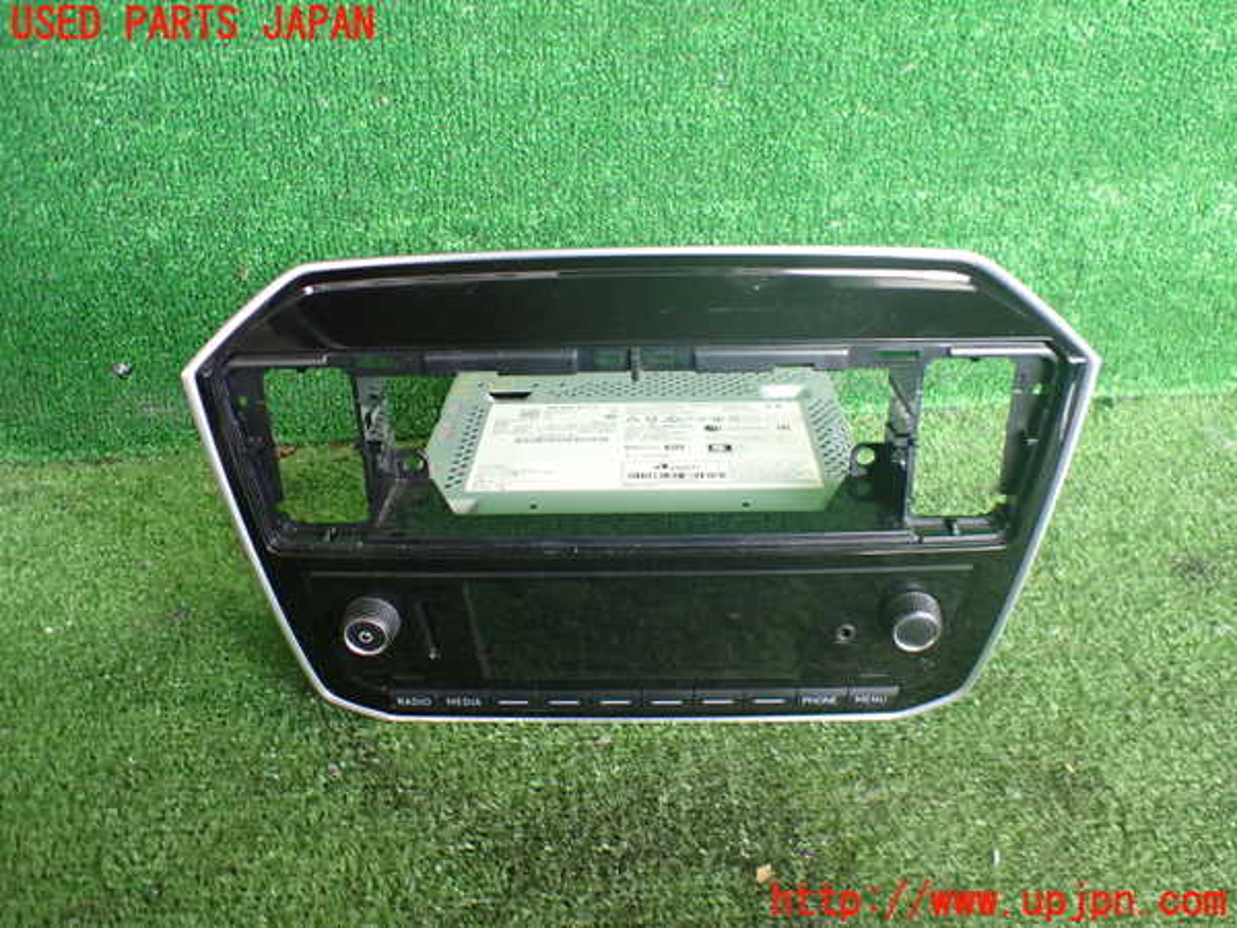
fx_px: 1072
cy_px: 464
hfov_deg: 60.0
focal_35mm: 30
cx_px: 618
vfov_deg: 46.8
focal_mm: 5.4
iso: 640
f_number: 2.3
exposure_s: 1/125
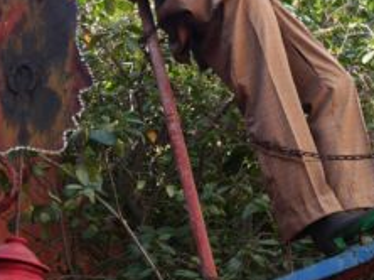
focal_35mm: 137
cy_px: 32
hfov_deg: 14.4
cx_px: 238
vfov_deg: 10.7
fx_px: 1479
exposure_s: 1/100
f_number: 8
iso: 250
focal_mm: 38
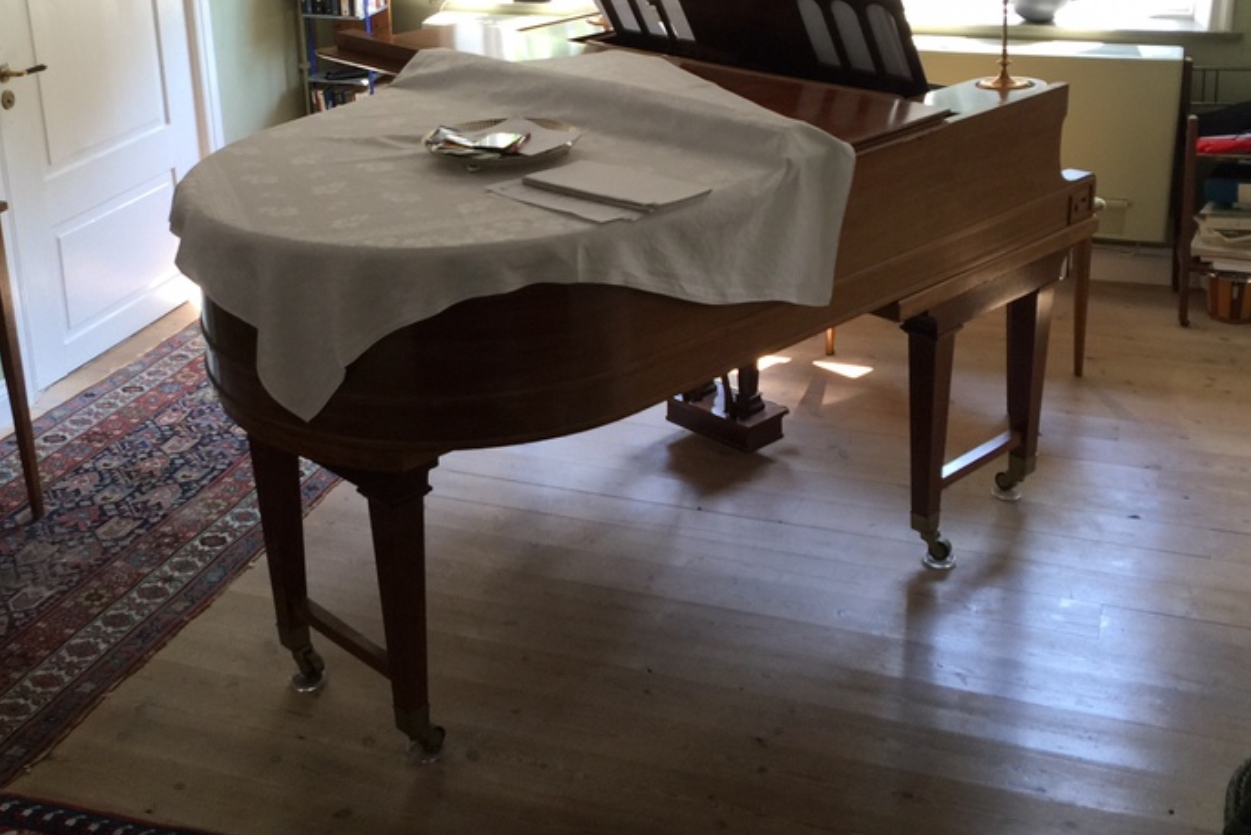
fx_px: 1564
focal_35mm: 45
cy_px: 213
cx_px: 556
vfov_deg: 29.4
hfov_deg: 43.5
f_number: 2.2
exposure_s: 1/40
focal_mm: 4.15
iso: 32
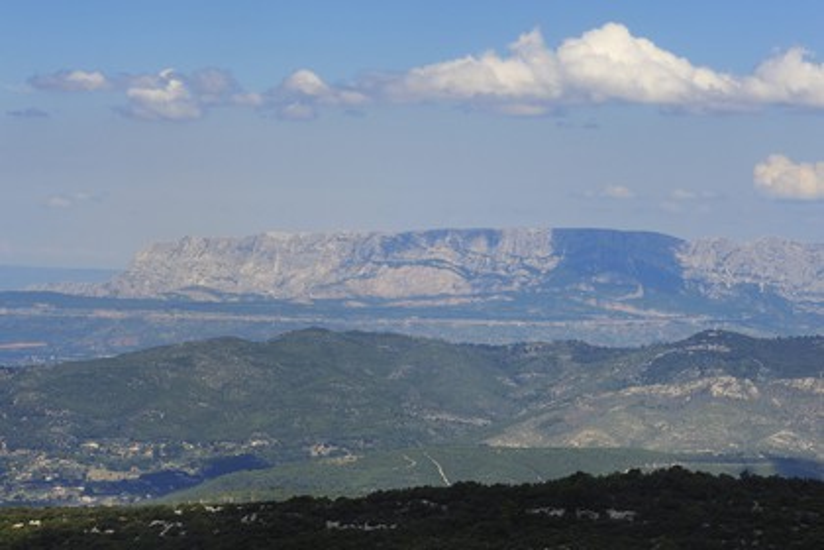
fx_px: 3776
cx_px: 412
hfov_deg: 12.5
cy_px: 275
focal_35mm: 165
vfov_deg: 8.3
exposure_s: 1/200
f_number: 18
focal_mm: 165
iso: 200
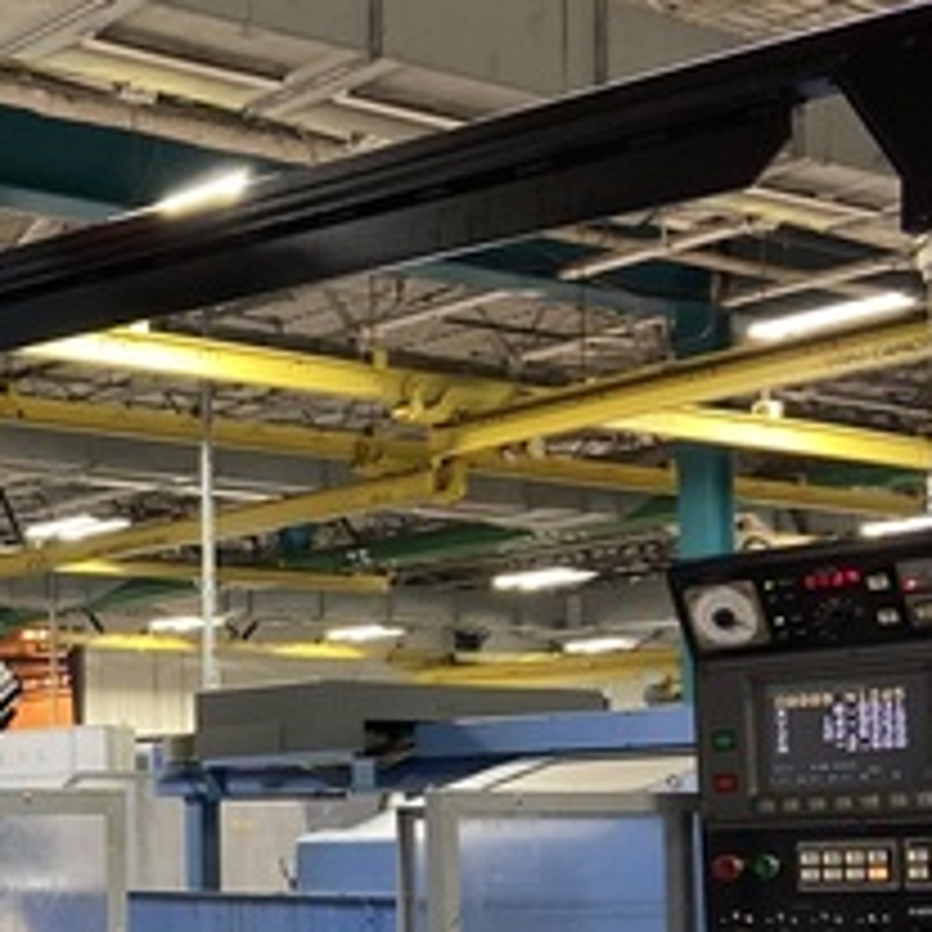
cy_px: 819
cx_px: -252
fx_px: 2163
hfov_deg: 22.1
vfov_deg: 23.7
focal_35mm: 71
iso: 125
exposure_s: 1/60
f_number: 1.8
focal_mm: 4.25
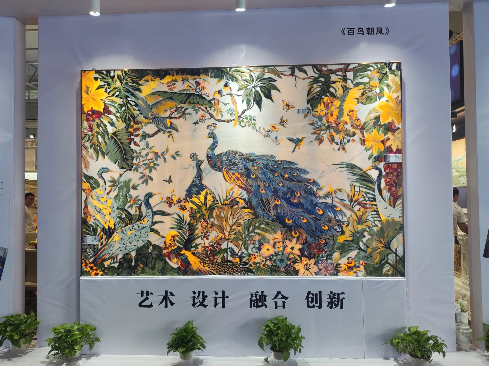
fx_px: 353
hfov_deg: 69.4
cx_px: 244
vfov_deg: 54.9
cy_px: 183
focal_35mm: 25
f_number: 1.79
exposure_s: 1/100
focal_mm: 4.71
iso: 141
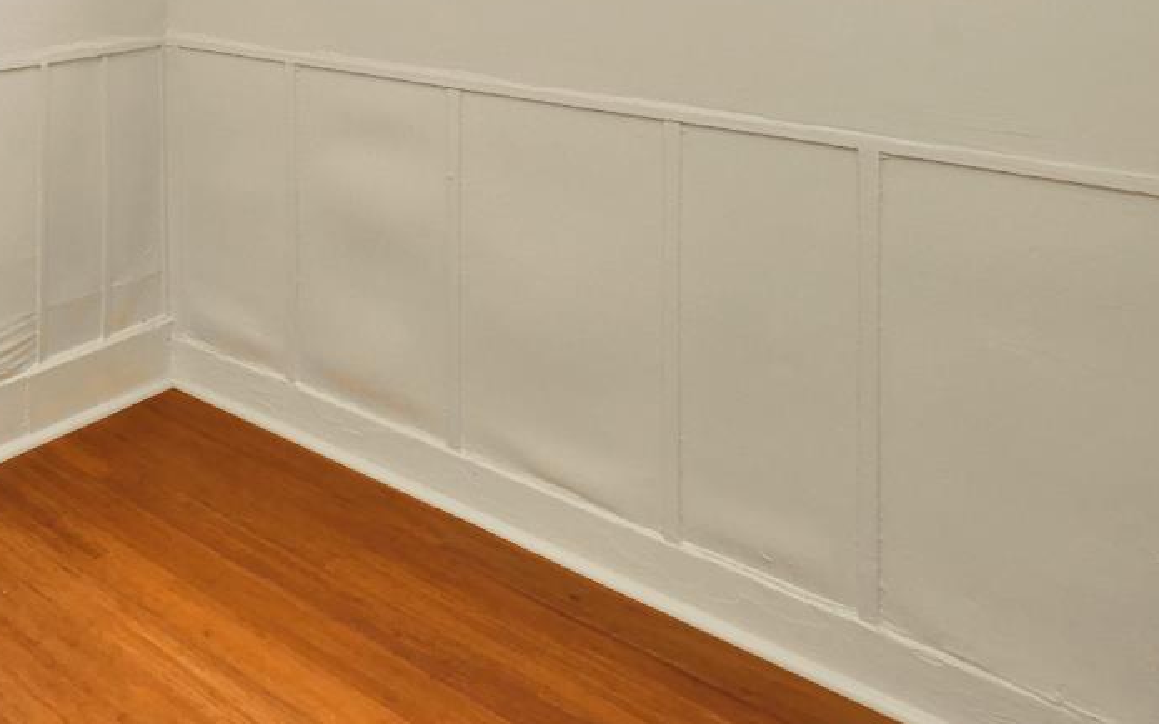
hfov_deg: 46.3
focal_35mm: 32
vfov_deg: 33.0
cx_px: -80
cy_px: -124
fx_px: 1011
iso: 800
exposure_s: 1/160
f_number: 5.6
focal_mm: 7
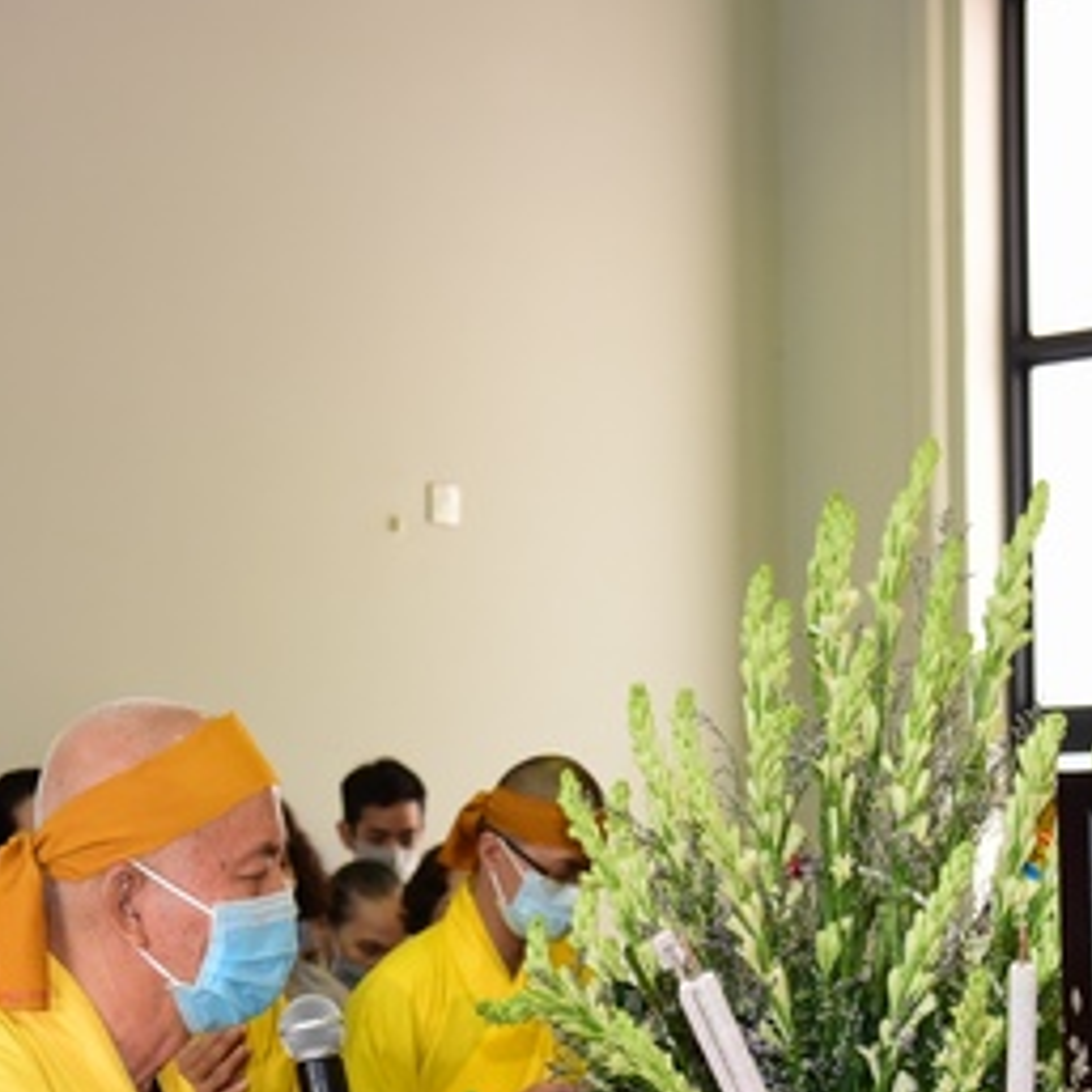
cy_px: 773
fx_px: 3533
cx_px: 344
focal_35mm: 99
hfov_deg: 17.5
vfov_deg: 17.5
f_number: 5
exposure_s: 1/40
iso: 1250
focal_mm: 46
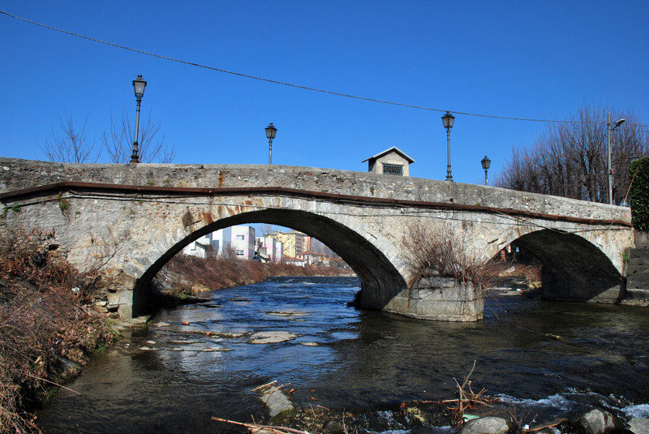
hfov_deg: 67.3
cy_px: 217
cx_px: 324
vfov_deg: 48.0
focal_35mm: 27
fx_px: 487
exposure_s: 1/250
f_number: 11
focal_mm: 18
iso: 200
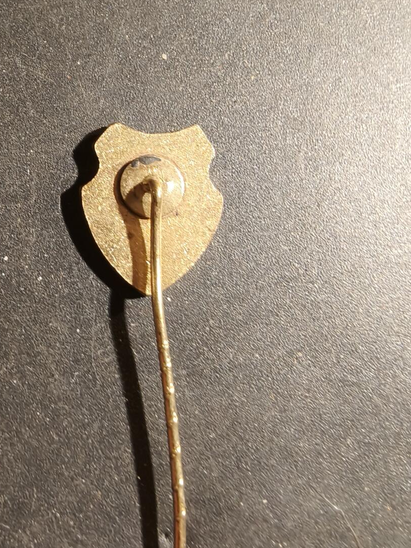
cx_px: 147
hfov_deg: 37.4
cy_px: 384
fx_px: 601
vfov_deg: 47.8
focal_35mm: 38
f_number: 2
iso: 400
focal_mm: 2.32
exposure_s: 1/50
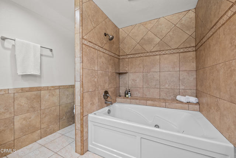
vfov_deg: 81.2
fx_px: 92
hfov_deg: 104.2
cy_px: 79
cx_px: 118
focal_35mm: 14
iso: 250
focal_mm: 14
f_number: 9
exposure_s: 1/5
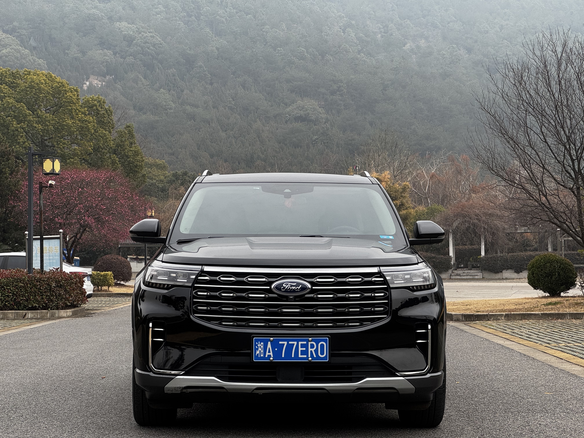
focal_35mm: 77
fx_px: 1299
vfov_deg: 19.1
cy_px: 219
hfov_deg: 25.3
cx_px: 292
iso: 50
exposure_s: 1/99
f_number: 2.8
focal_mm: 9
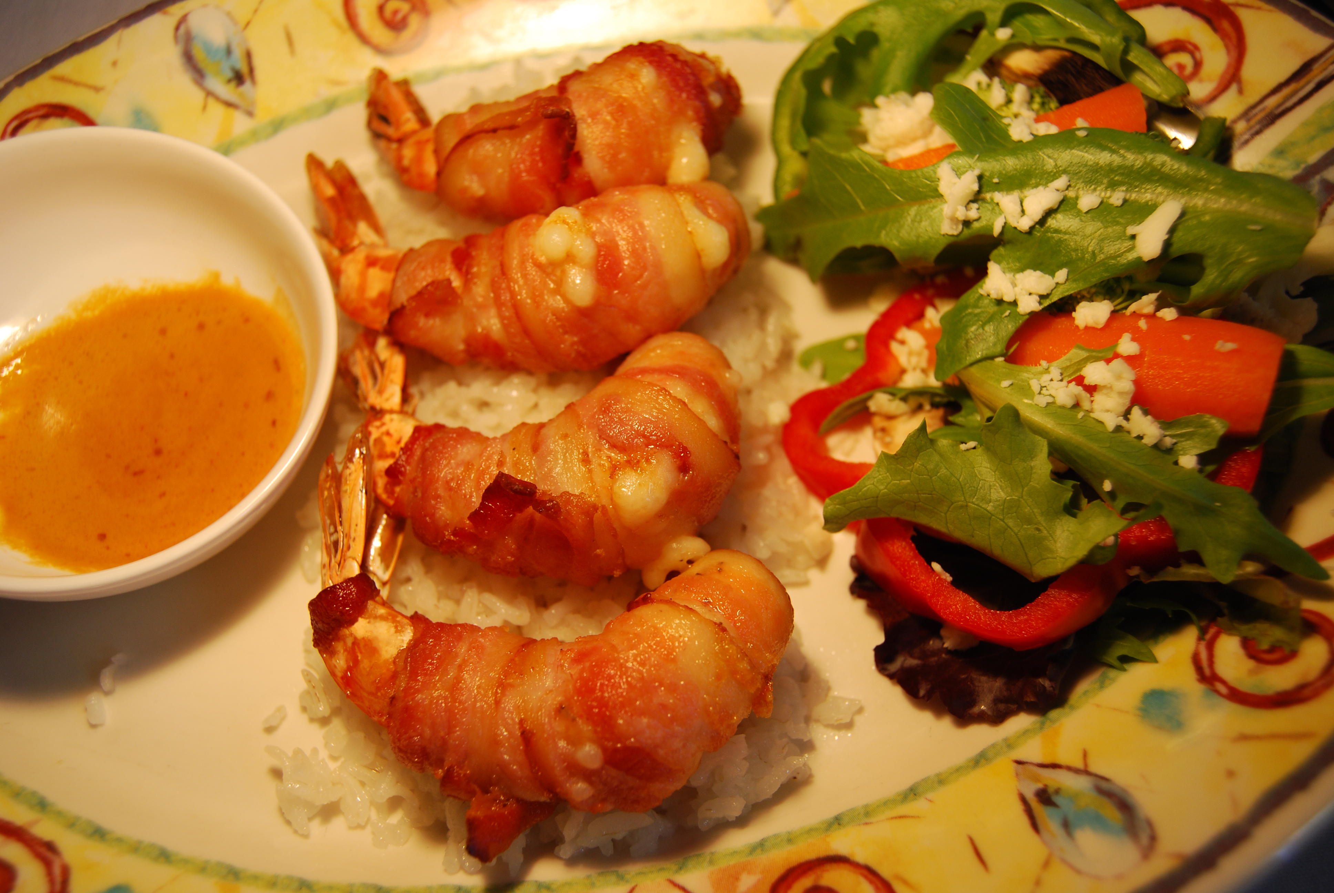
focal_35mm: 33
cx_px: 667
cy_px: 446
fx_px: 1224
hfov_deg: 57.2
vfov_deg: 40.1
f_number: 4.5
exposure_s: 1/80
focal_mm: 22
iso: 200
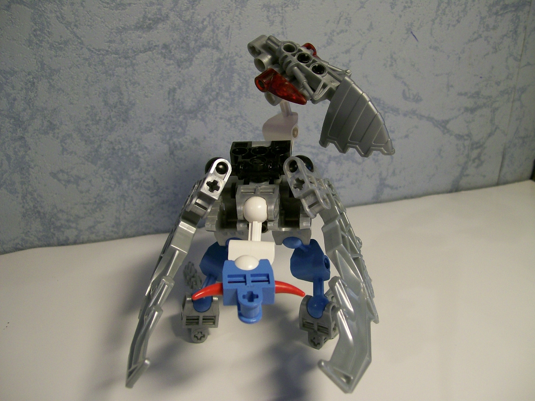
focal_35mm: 36
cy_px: 200
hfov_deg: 51.4
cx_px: 268
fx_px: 556
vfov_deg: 39.7
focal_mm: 6
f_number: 2.7
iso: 105
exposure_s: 1/32
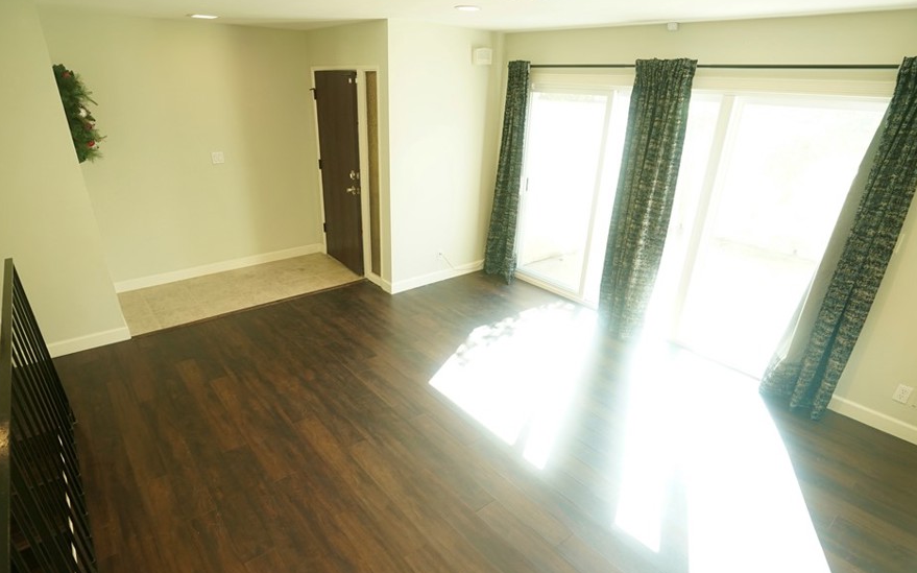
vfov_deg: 62.1
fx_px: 475
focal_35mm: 19
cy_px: 308
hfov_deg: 88.0
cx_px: 458
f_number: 4
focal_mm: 16
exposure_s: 1/60
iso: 400
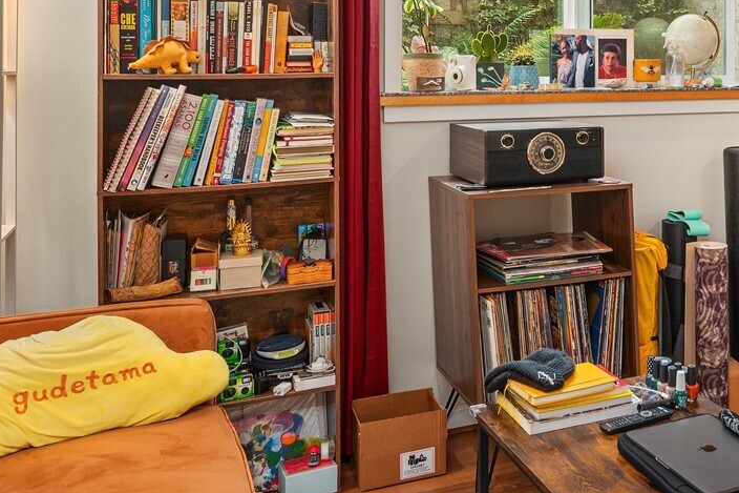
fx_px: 841
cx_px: 622
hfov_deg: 44.4
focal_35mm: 41
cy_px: 206
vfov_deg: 32.5
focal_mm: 17
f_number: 8
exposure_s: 2
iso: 200
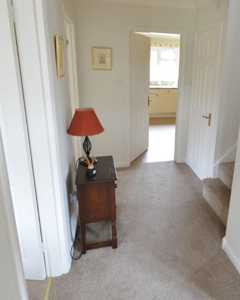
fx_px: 222
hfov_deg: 55.4
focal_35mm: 25
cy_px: 130
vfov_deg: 67.8
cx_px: 164
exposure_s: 1/1.6
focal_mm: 10
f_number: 8
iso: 400
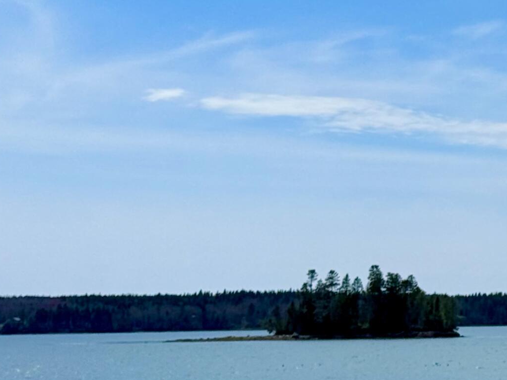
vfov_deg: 10.6
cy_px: 254
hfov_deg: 13.5
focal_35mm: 140
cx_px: 693
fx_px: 2050
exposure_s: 1/11364
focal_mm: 6.76
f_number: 1.78
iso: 64
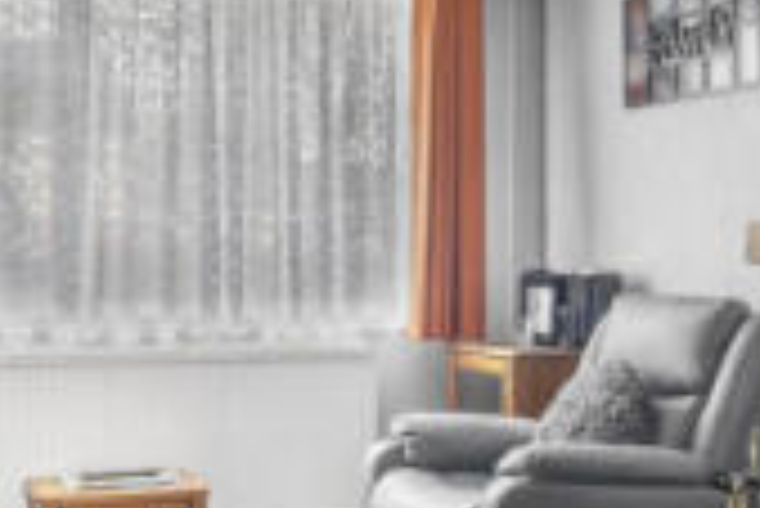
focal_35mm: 62
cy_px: 263
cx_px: 427
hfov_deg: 32.3
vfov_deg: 22.0
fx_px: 1310
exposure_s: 1/1.25
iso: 400
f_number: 8
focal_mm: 16
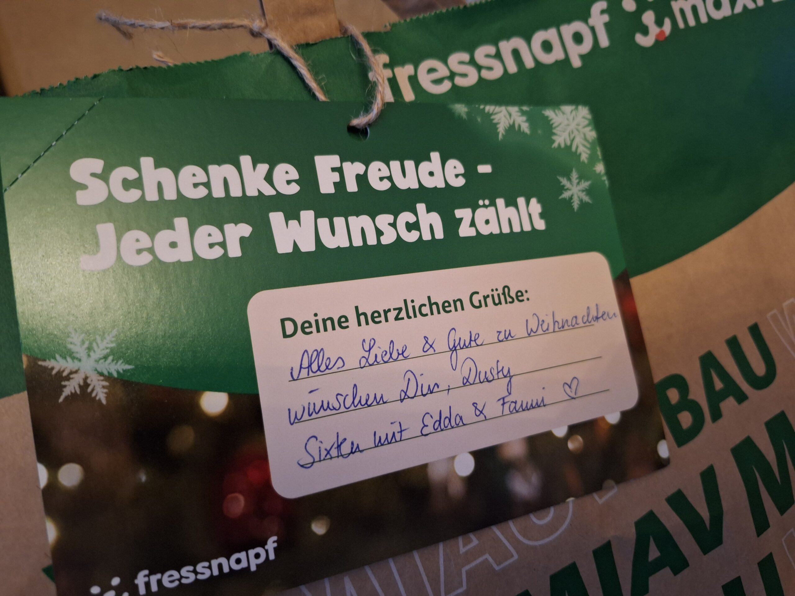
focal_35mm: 23
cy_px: 298
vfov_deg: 58.9
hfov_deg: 73.9
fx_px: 528
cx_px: 398
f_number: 1.8
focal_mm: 5.54
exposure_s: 1/20
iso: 500
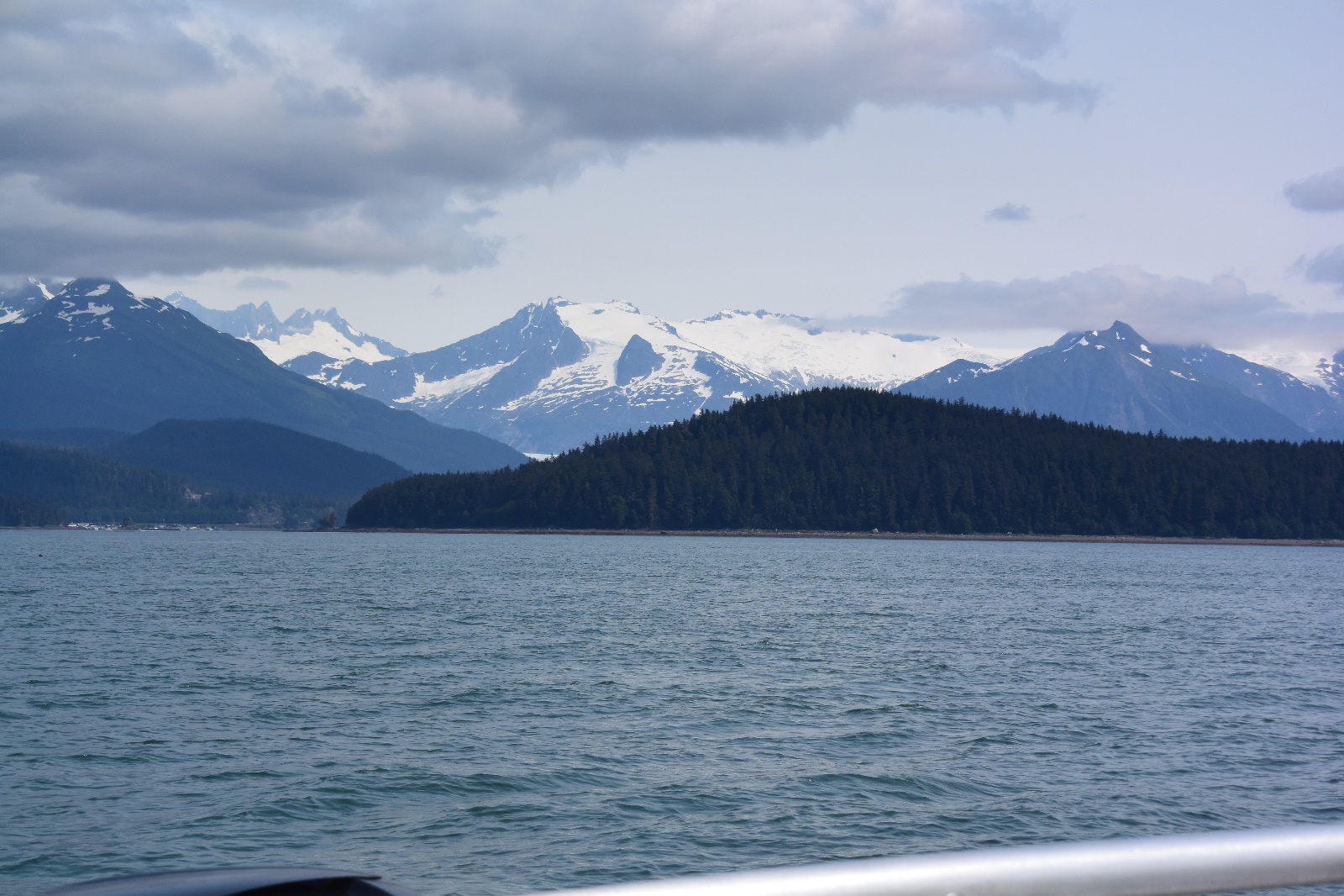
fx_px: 3023
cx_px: 672
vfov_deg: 16.8
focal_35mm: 81
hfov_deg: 25.1
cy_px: 448
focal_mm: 30
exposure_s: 1/1250
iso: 160
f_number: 5.6
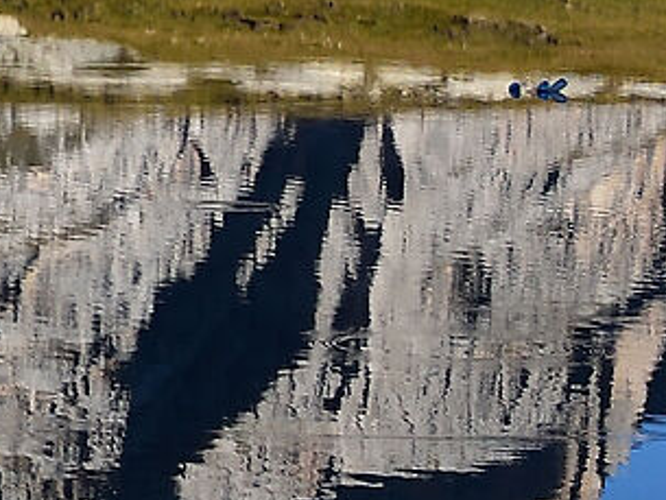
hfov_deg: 8.0
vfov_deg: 6.5
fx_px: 4369
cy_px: -142
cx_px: -994
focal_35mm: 227
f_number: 9
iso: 100
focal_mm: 20
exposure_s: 1/320
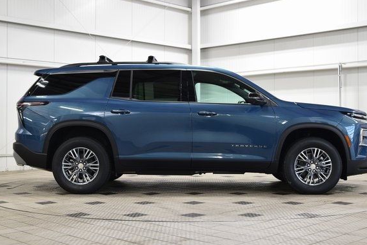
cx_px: 193
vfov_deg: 25.1
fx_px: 551
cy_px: 126
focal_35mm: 54
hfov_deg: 36.8
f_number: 6.3
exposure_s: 1/15
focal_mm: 32
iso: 560
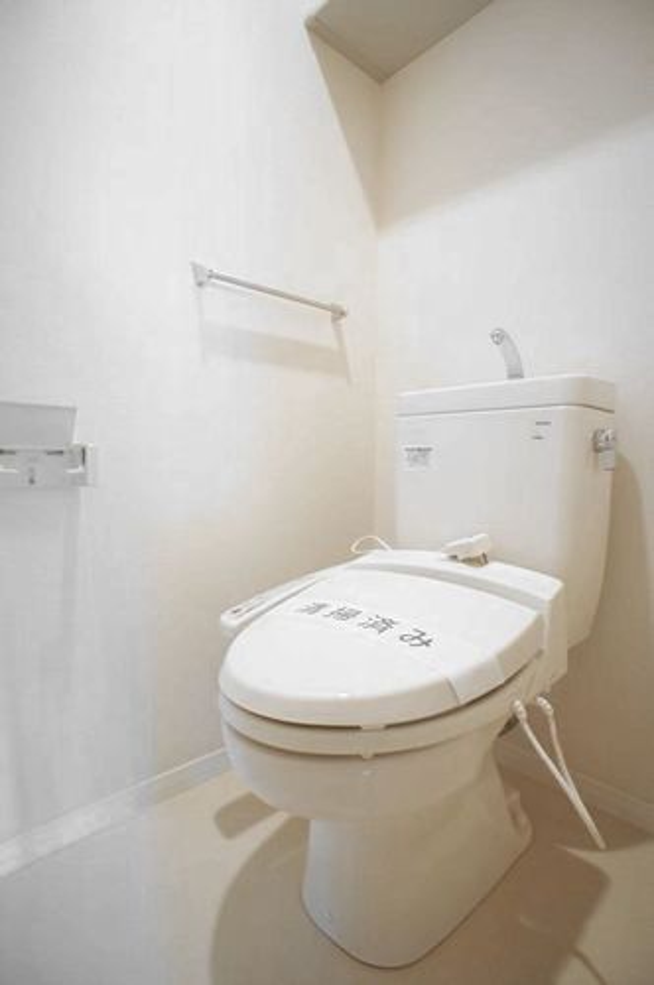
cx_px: 327
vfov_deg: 73.8
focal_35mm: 24
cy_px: 492
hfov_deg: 53.0
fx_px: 656
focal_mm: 16
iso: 500
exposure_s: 1/30
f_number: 2.8
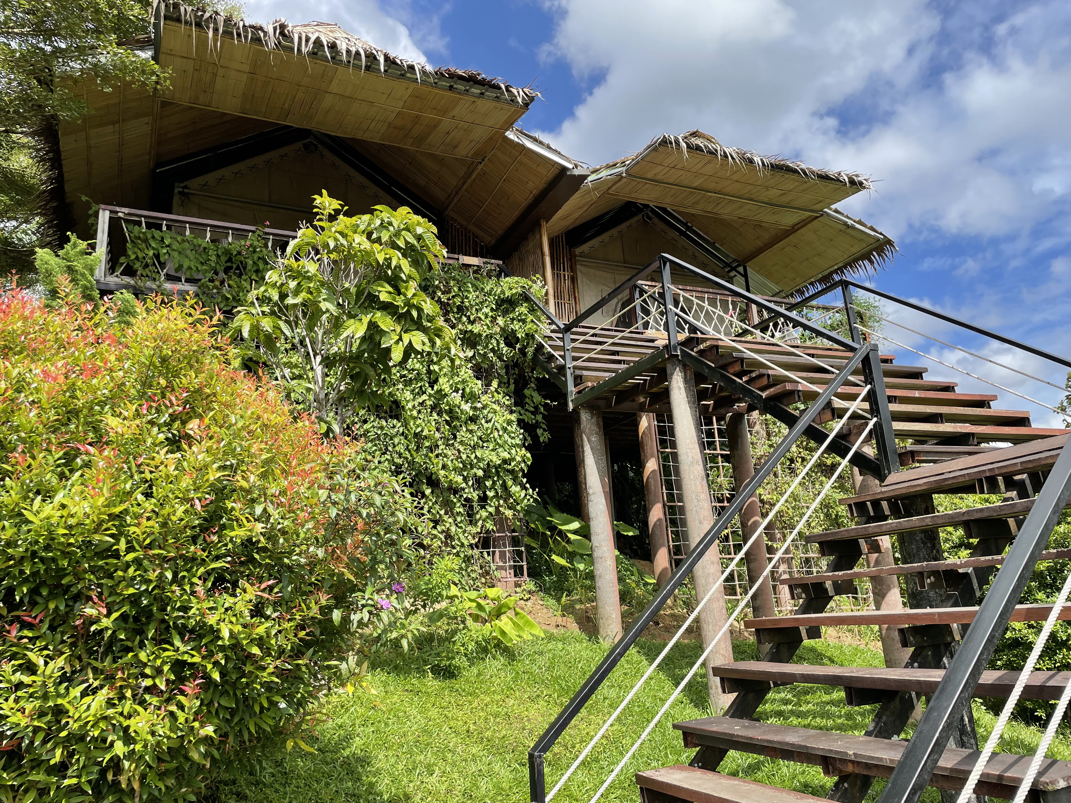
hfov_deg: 67.3
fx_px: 804
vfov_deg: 53.1
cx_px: 536
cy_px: 402
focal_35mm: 26
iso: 32
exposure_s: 1/1770
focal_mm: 4.2
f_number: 1.6
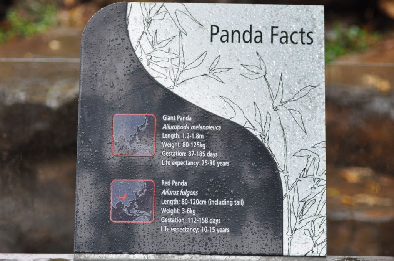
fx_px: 1148
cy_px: 130
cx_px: 197
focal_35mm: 105
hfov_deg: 19.5
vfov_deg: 13.0
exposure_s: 1/320
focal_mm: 70
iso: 400
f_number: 4.5
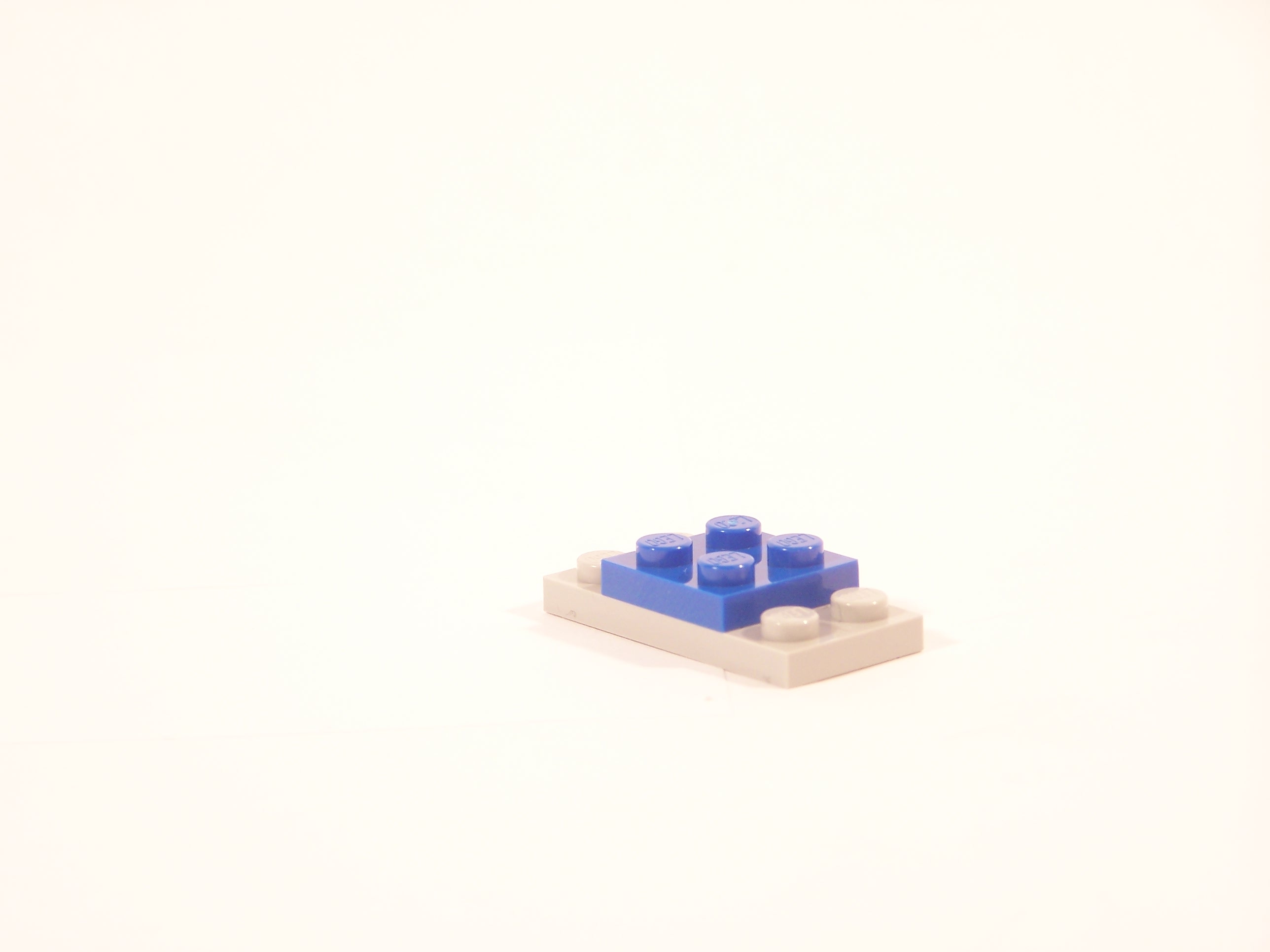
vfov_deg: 10.7
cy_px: 476
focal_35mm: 139
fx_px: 5100
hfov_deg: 14.2
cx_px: 635
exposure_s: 1/10
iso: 100
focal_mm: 23.1
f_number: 3.2
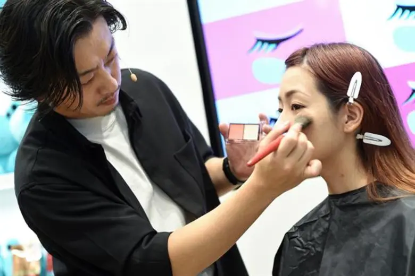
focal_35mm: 85
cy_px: 138
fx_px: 980
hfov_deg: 23.9
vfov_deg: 16.1
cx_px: 208
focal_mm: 85
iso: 1600
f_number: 4
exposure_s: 1/125
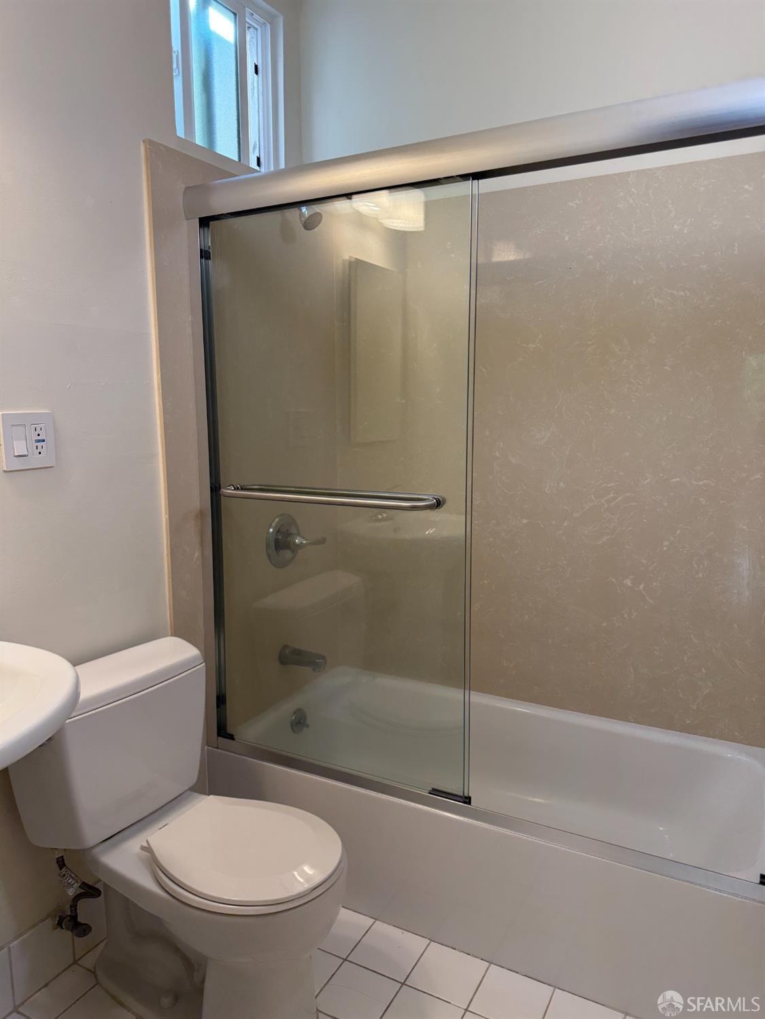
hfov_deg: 56.8
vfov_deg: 71.6
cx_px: 382
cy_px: 510
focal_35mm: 24
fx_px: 707
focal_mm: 6.76
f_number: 1.78
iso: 125
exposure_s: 1/120
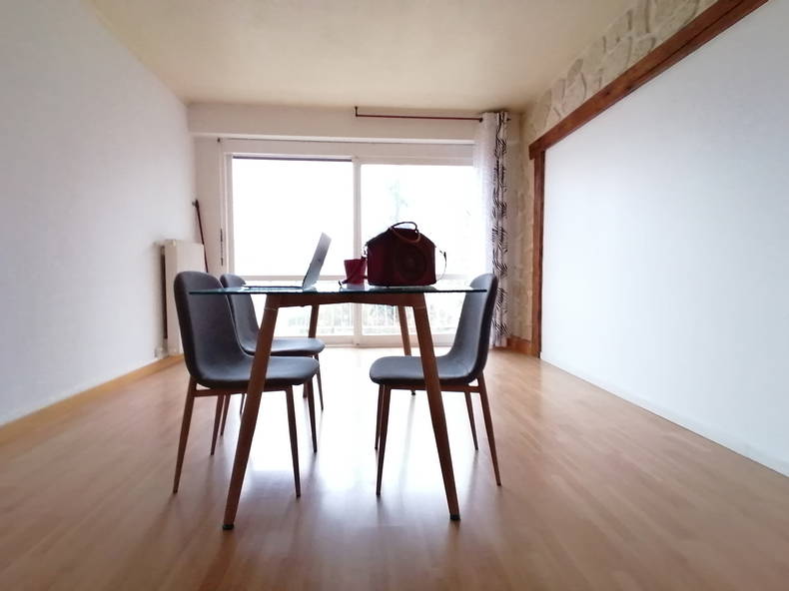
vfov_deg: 74.7
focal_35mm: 17
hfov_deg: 91.0
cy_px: 296
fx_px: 387
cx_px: 394
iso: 400
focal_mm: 2.84
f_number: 2.4
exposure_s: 1/25
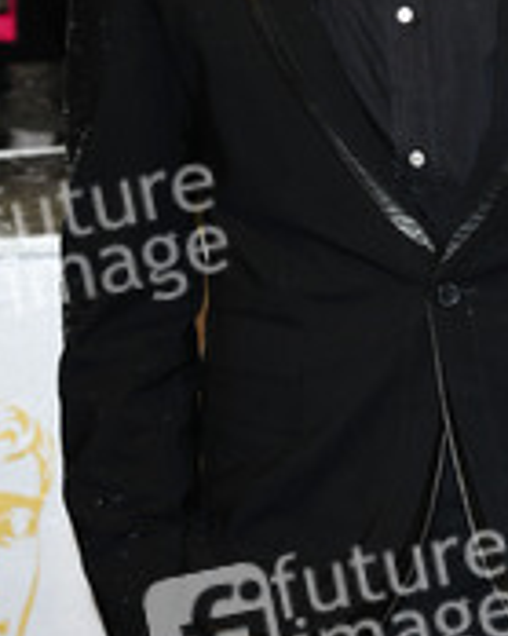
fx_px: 4872
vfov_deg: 7.4
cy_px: 69
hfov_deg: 6.0
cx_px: 440
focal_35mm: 259
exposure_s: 1/200
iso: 320
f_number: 4
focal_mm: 80
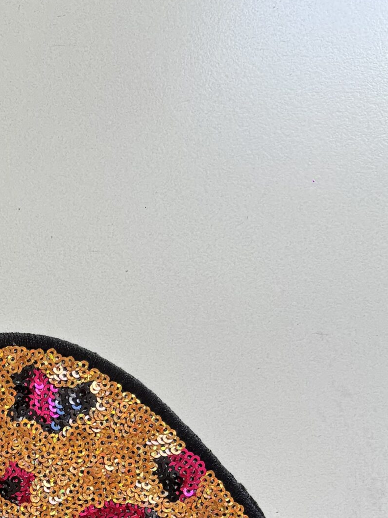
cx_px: -64
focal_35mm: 63
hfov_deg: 21.7
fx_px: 942
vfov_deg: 28.1
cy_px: 567
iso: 125
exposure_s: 1/121
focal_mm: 5.96
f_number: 1.6
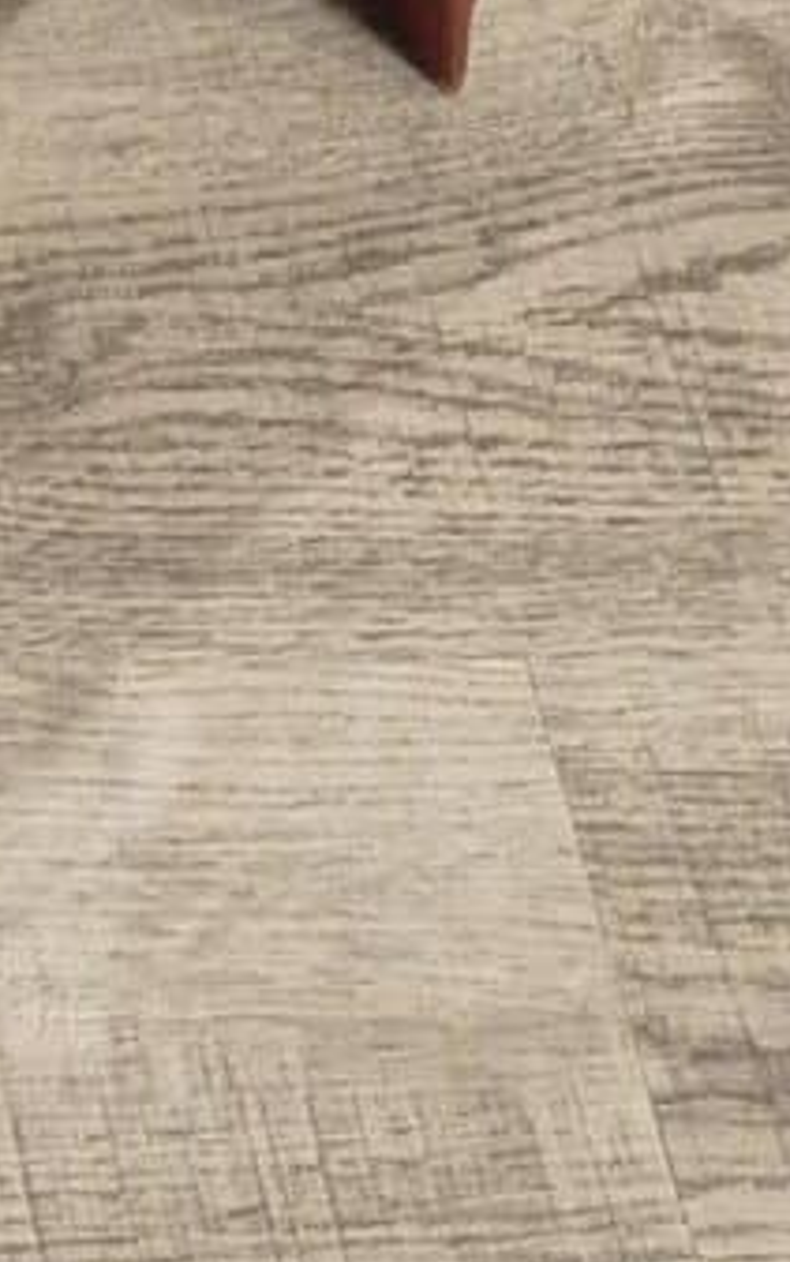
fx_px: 6365
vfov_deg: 9.7
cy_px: -1981
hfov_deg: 6.8
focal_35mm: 185
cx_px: -1000
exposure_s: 1/100
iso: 320
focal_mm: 5.4
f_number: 1.8
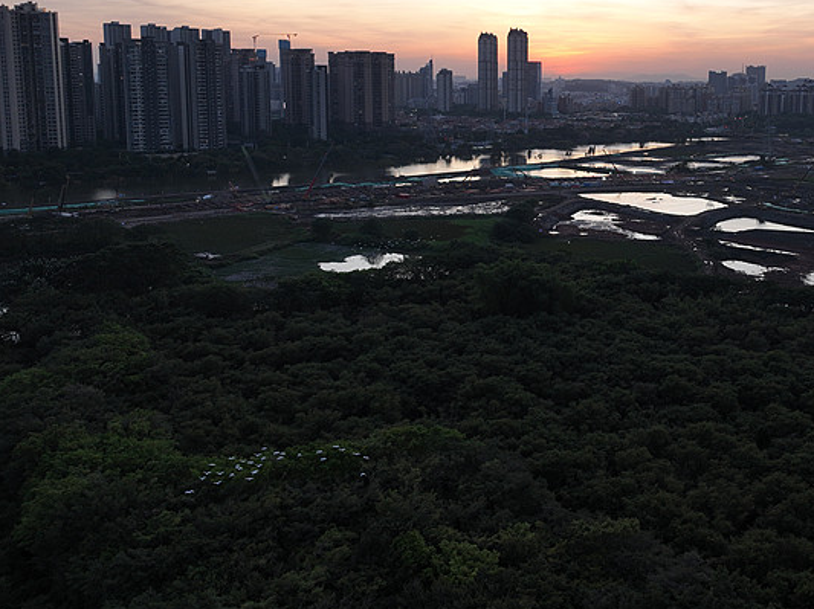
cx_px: 559
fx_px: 846
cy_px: 195
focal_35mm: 36
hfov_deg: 50.2
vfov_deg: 39.1
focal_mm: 12.29
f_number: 2.8
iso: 100
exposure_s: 1/60
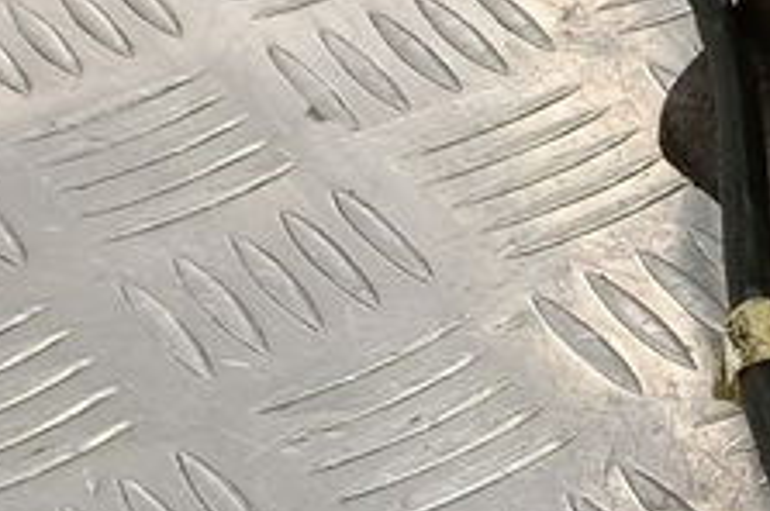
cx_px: 1575
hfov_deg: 14.9
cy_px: 259
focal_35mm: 110
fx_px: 2349
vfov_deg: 12.4
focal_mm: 4.11
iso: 93
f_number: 1.6
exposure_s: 1/50
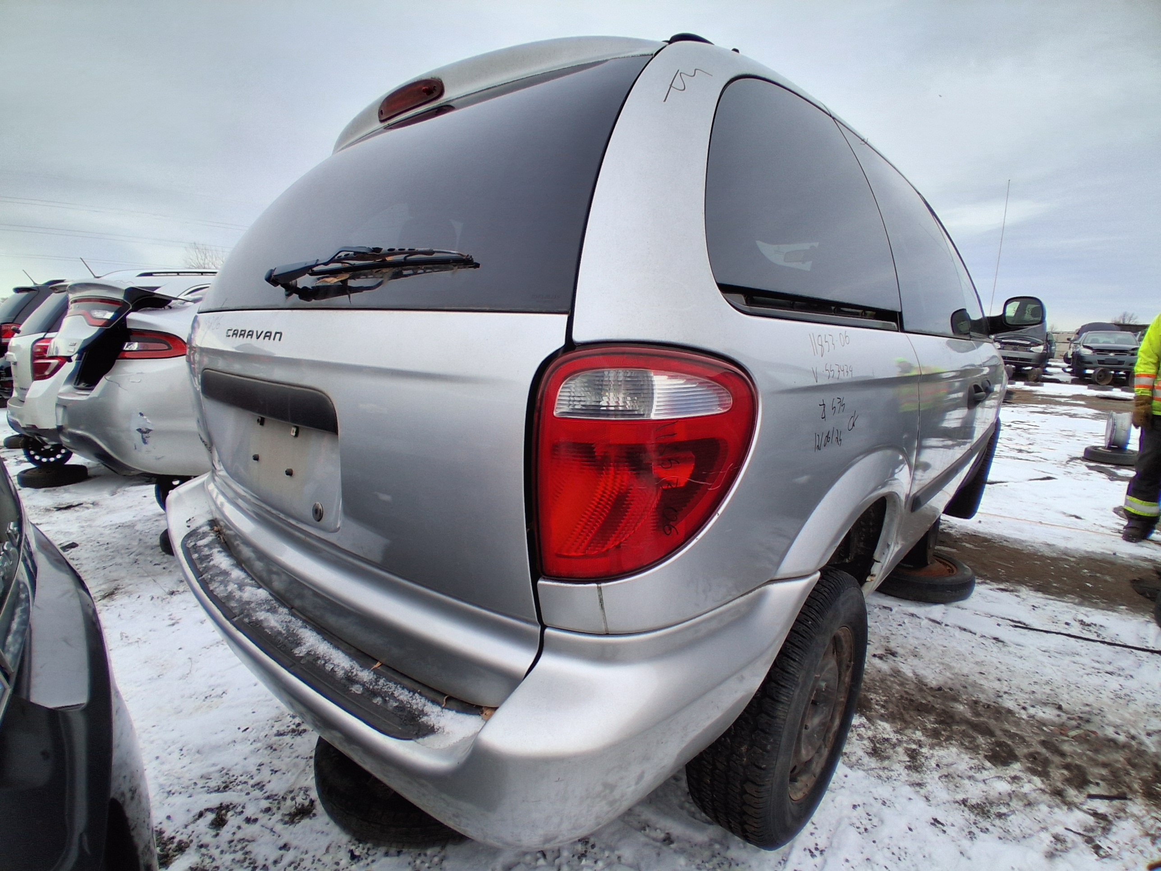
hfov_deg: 91.0
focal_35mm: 17
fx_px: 570
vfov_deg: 74.7
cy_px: 436
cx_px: 580
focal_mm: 1.4
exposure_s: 1/315
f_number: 2.2
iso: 50
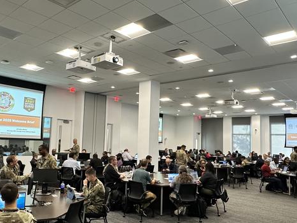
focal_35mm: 30
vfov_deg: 46.8
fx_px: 257
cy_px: 117
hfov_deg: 59.8
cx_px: 130
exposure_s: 1/60
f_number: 2.2
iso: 200
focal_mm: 2.22
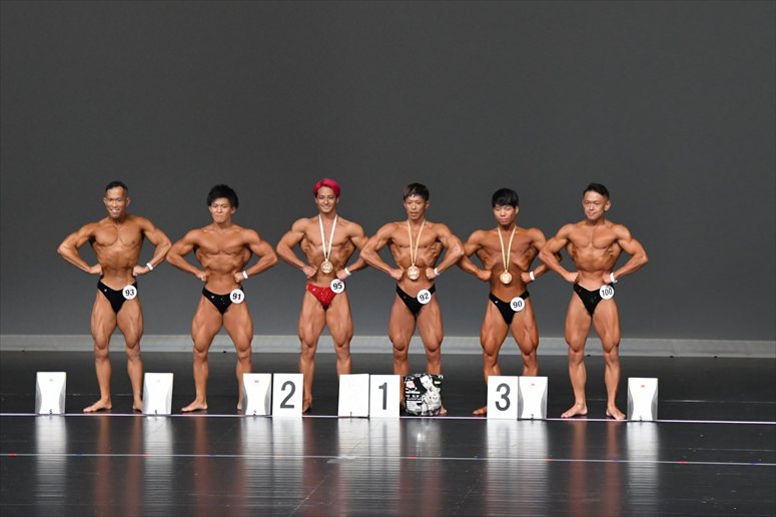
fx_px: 4352
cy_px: 258
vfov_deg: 6.8
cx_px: 388
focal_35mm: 202
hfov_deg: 10.2
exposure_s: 1/400
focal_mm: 135
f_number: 5.6
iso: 5000
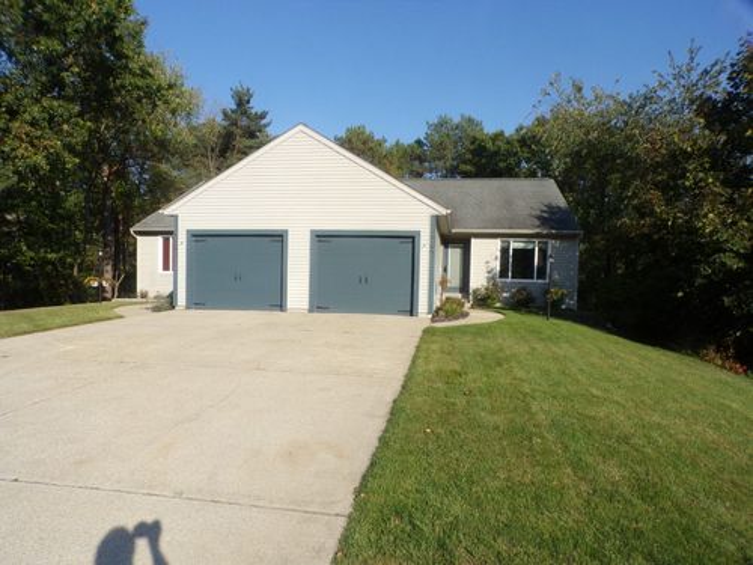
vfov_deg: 56.8
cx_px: 376
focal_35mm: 24
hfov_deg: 71.6
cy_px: 282
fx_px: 522
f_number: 5.8
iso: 80
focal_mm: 4.3
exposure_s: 1/320
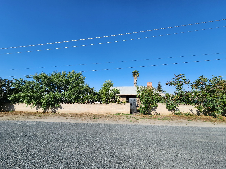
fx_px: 85
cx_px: 113
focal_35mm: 13
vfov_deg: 89.9
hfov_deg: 106.2
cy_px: 84
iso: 50
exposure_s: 1/1789
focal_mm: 2.2
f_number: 2.2
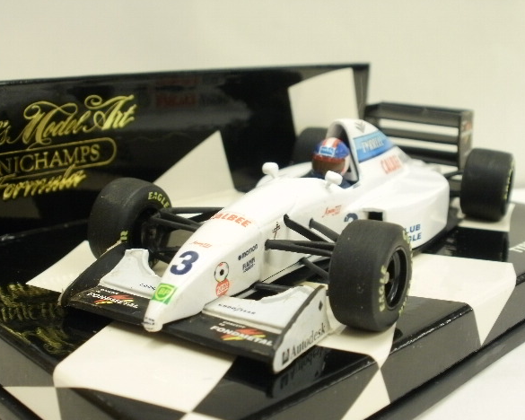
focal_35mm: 47
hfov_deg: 39.5
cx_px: 263
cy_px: 212
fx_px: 730
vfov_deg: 32.1
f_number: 4
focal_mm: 7.7
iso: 125
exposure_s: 1/10
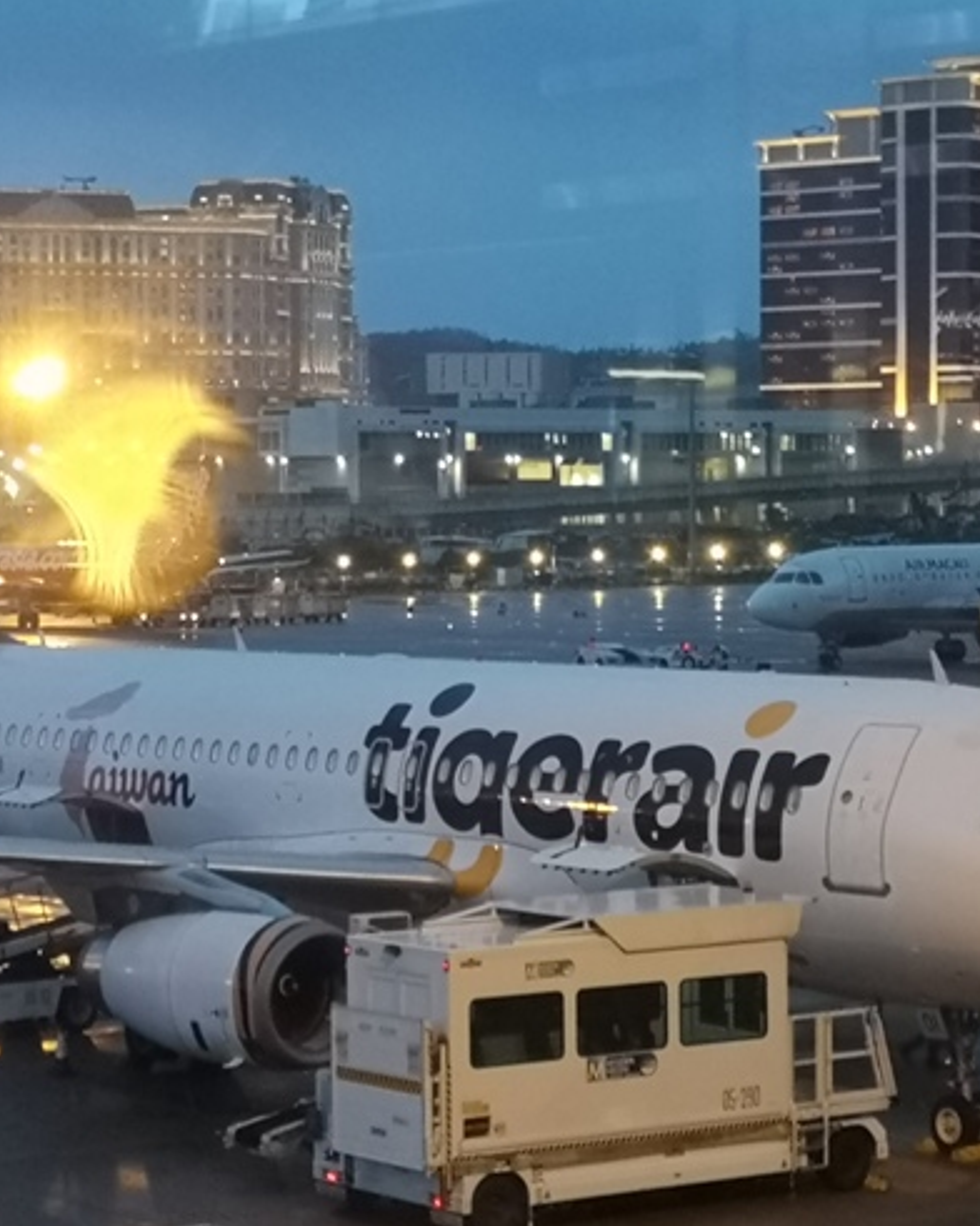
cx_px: 282
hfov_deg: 15.0
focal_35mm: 102
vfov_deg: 18.8
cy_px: 520
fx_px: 3698
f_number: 1.8
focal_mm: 3.95
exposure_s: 1/33.3
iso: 250
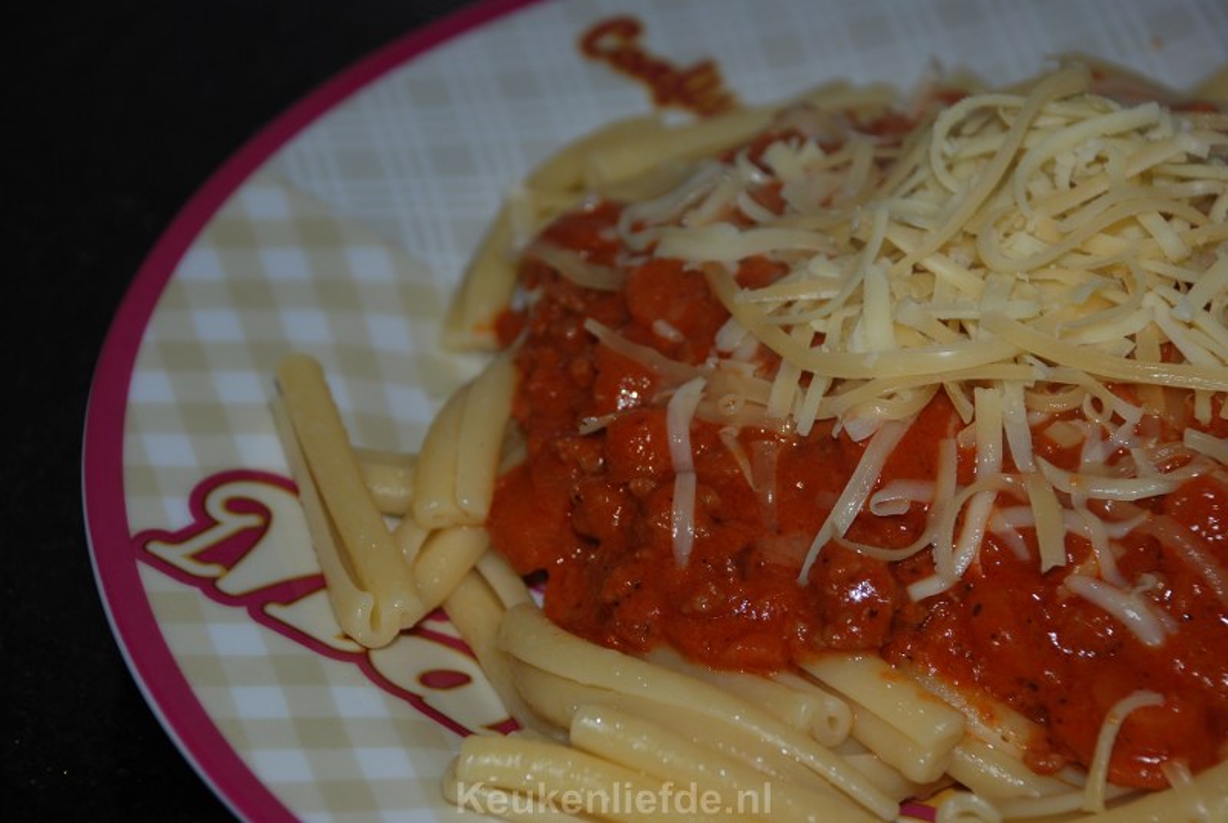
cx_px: 614
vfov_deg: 11.5
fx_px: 4099
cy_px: 412
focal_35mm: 120
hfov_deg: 17.0
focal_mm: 80
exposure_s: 1/60
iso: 160
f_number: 5.6
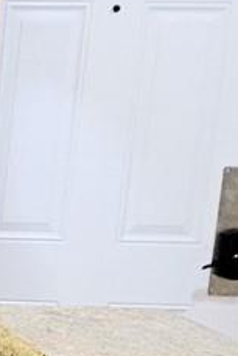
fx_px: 1653
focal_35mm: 167
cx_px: -552
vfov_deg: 11.9
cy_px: 463
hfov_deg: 7.1
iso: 400
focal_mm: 5.4
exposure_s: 1/120
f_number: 1.8
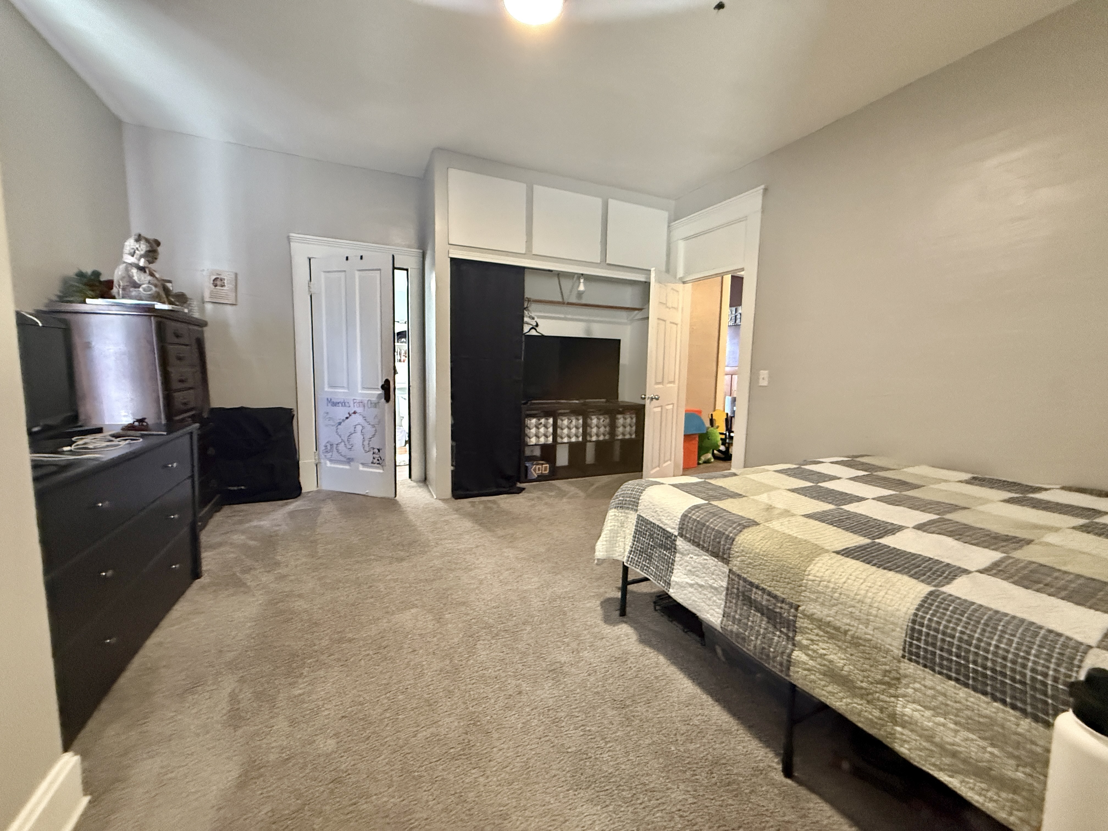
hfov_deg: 102.1
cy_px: 416
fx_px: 448
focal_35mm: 14
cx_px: 554
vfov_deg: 85.7
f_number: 2.2
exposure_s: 1/60
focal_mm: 2.22
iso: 640
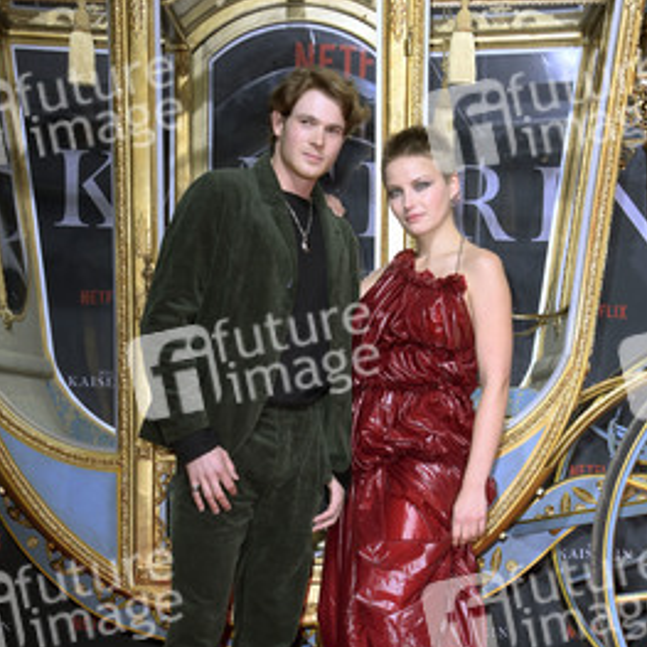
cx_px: 325
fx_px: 1692
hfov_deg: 21.7
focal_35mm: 80
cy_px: 485
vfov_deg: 21.5
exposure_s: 1/125
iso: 1000
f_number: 5.6
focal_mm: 62
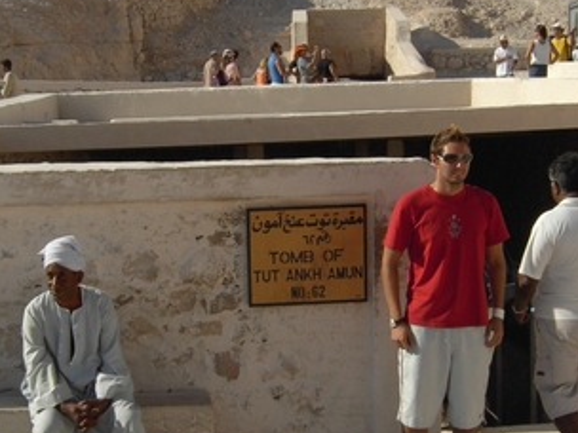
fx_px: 1152
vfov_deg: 21.3
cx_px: 278
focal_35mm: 69
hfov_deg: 28.2
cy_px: 247
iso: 50
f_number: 6.7
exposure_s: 1/400
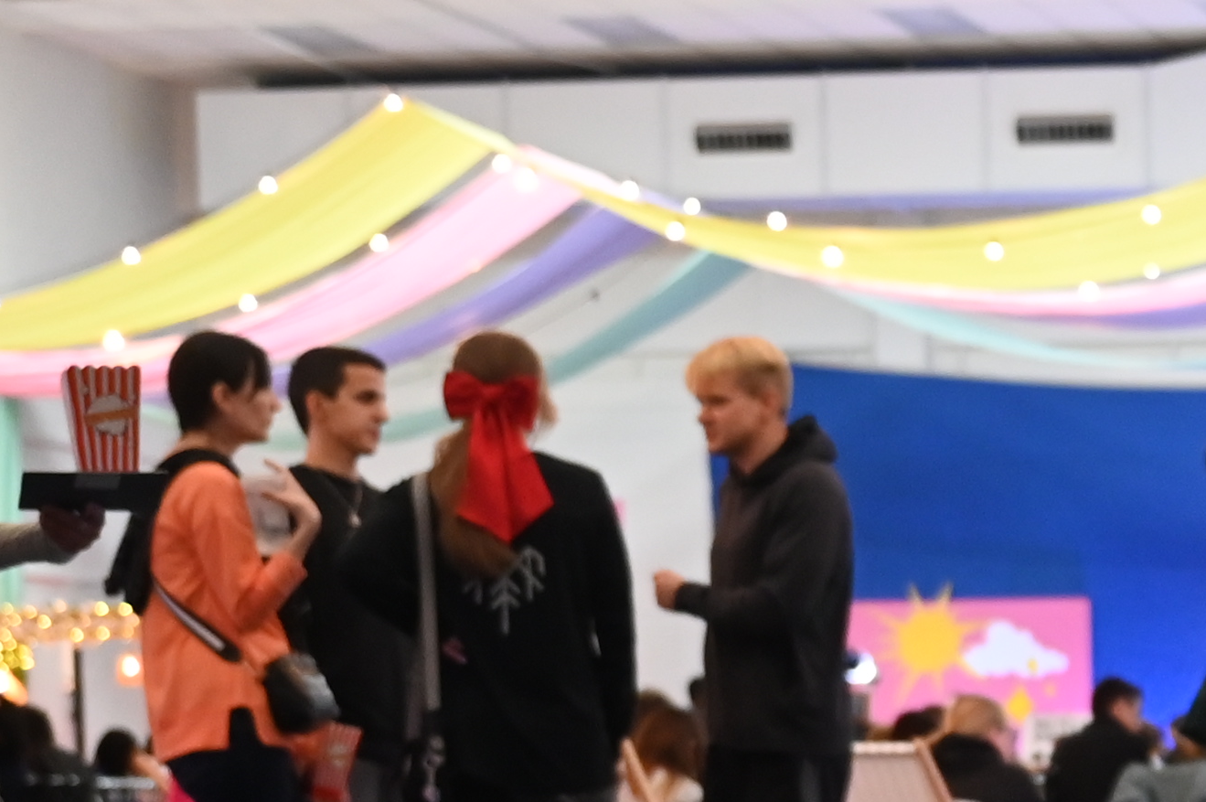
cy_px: 991
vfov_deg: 10.1
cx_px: 1810
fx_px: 4452
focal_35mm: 133
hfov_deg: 14.4
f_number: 2.8
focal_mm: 29
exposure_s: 1/125
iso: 1400
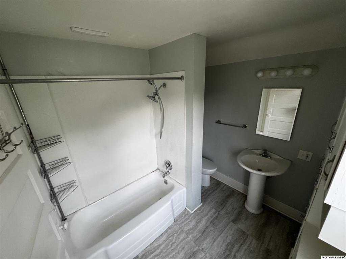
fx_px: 140
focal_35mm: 14
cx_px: 173
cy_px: 130
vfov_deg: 85.7
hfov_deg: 102.1
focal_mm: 2.22
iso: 250
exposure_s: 1/60
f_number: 2.2
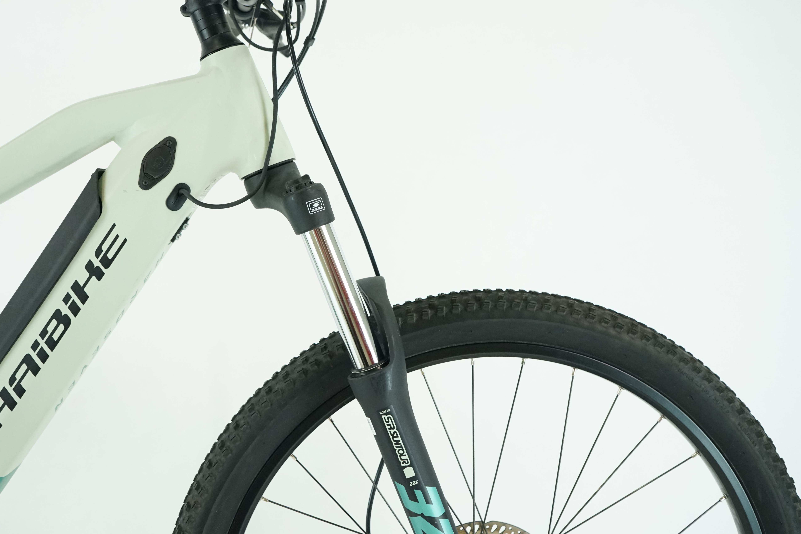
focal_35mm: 35
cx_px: 341
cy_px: 234
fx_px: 779
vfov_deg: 37.8
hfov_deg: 54.2
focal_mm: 30
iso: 2500
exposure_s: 1/200
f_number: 6.3
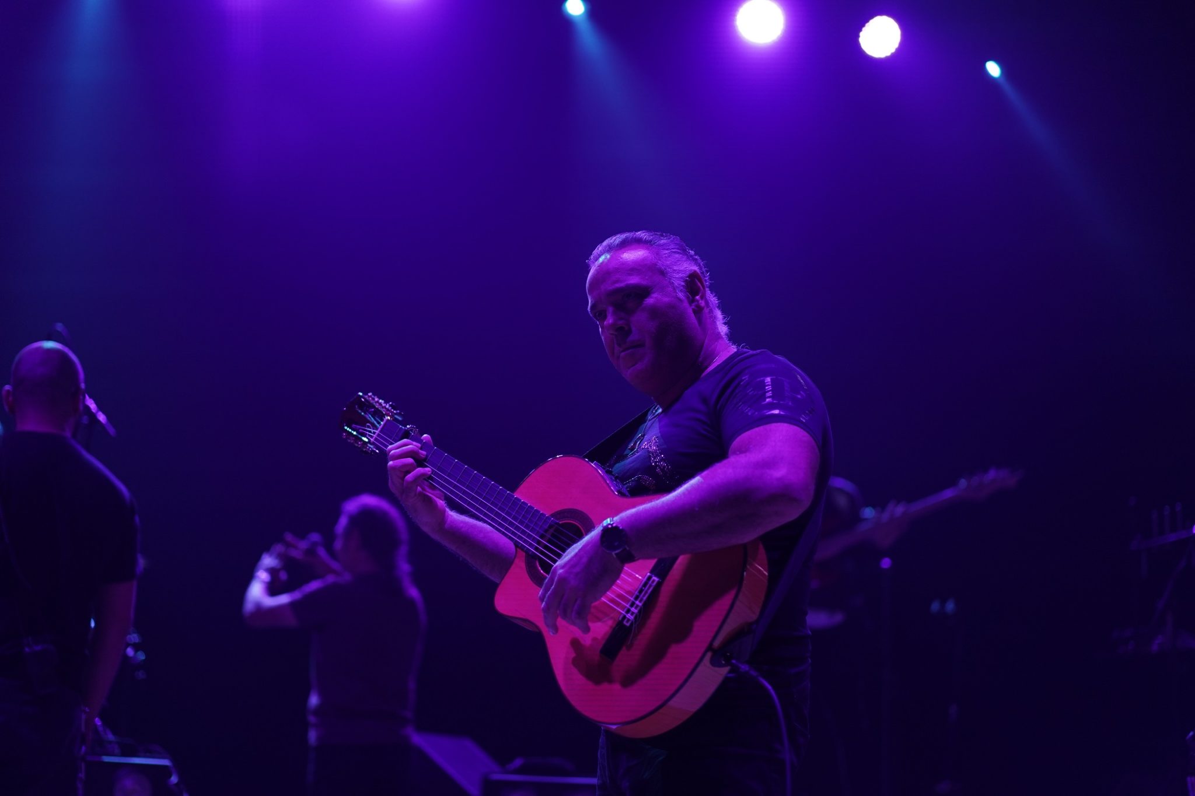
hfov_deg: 36.2
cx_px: 598
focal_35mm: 55
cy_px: 398
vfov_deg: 24.6
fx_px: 1825
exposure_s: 1/640
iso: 640
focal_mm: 55
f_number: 1.8
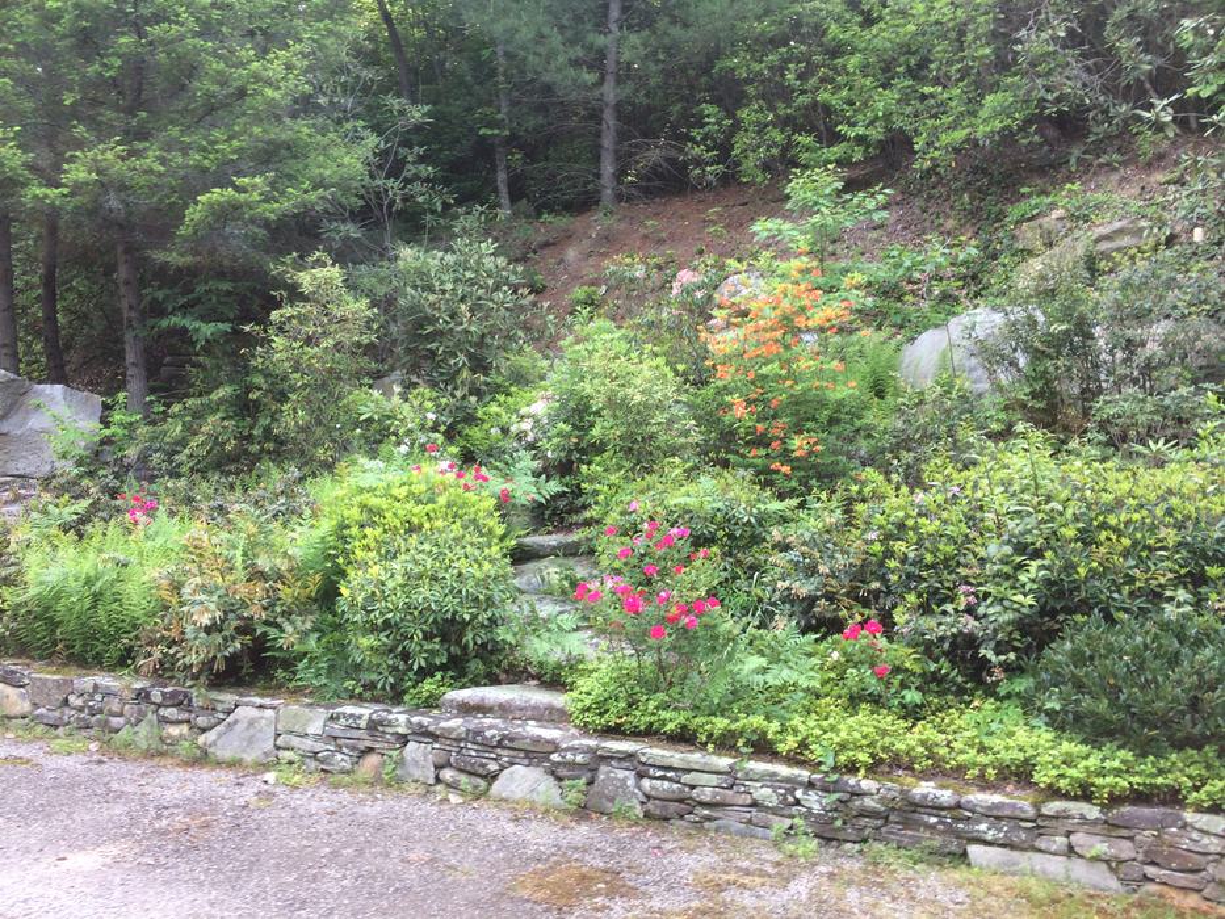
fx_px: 1026
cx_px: 612
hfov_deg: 61.7
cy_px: 460
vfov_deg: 48.2
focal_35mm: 29
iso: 50
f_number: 2.2
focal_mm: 4.15
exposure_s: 1/120
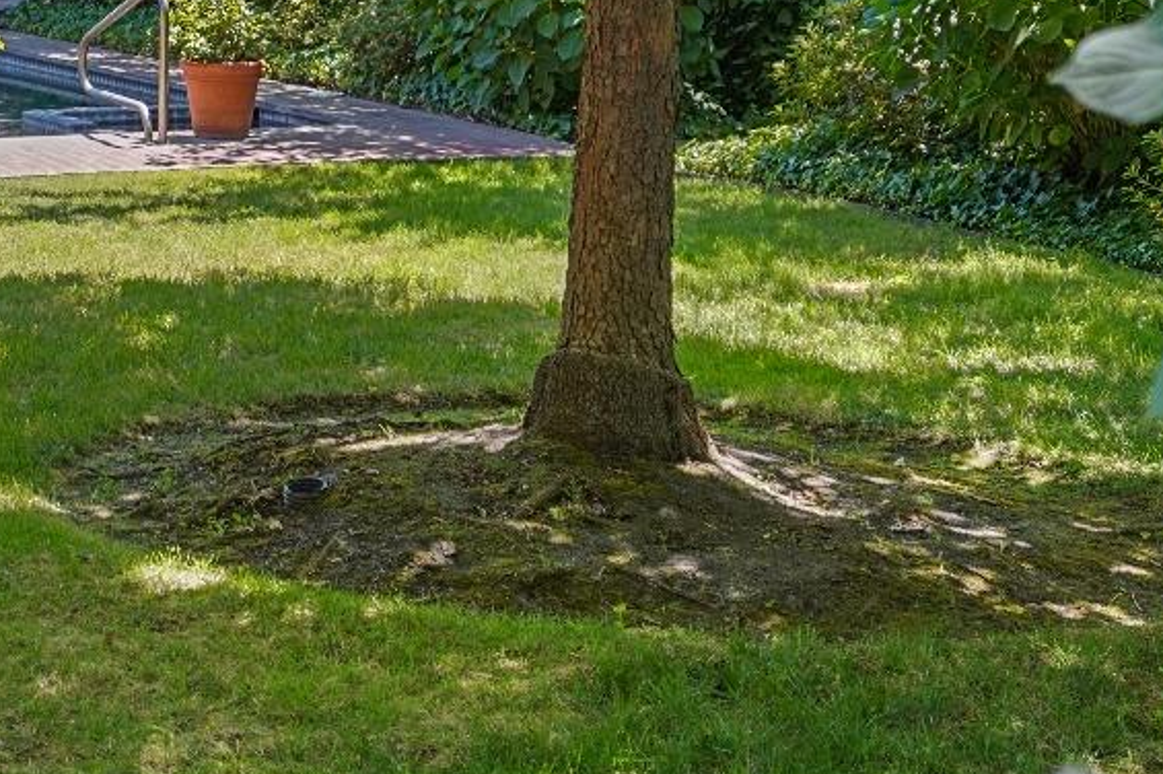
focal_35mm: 93
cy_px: -150
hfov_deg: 21.3
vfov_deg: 14.2
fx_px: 3003
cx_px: 70
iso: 400
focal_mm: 35
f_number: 4
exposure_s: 1/125
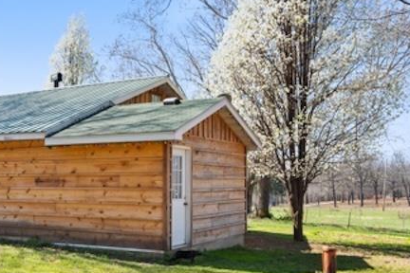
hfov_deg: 36.8
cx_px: 33
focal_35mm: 50
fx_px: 569
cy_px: 170
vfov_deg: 26.9
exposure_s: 1/200
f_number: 9
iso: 500
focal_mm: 18
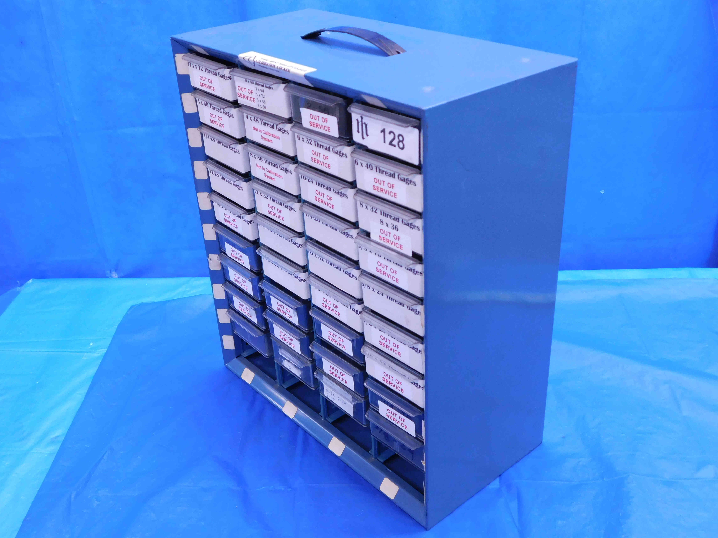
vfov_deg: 39.7
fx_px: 747
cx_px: 359
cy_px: 269
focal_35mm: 36
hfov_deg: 51.4
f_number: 3.5
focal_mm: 6.3
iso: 280
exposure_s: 1/30
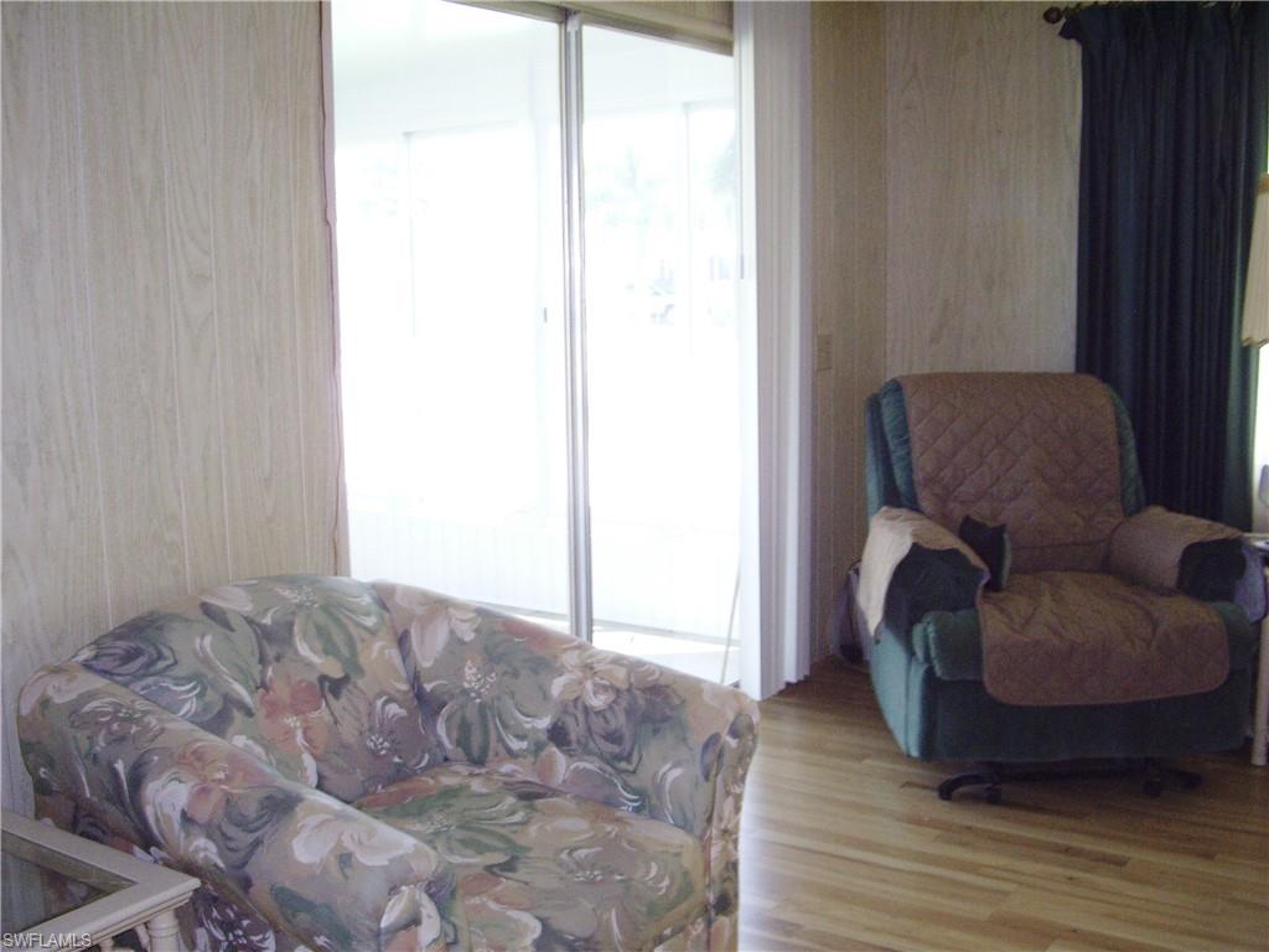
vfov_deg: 37.7
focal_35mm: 38
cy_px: 476
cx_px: 634
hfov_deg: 49.0
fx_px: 1393
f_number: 2.8
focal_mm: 7.9
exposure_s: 1/40
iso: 200
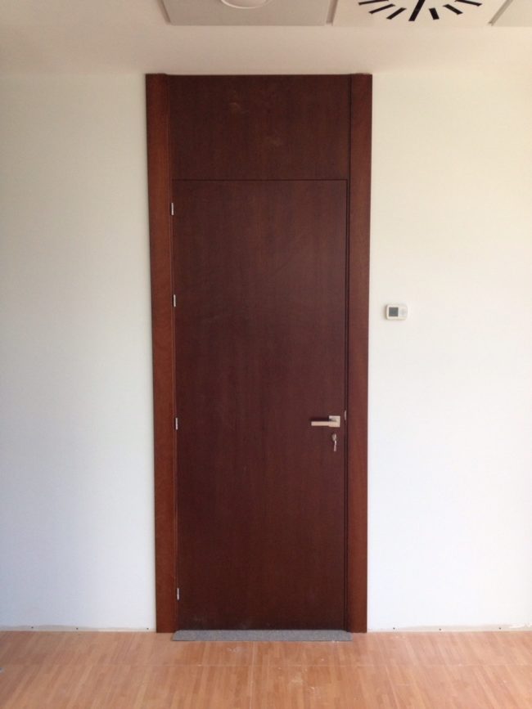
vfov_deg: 52.6
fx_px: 717
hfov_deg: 40.7
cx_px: 266
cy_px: 354
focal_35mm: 35
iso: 100
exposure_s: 1/20
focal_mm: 4.28
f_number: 2.4
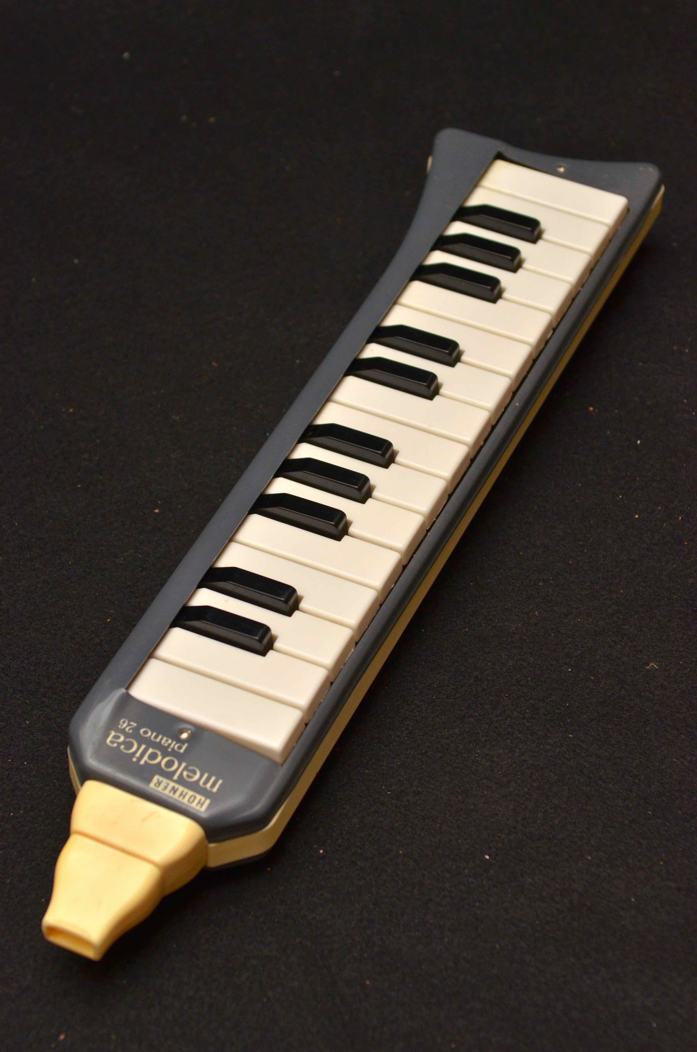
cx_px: 348
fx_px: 2538
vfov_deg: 23.4
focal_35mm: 87
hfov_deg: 15.6
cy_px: 526
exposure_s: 1/200
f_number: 5.6
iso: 800
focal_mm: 58
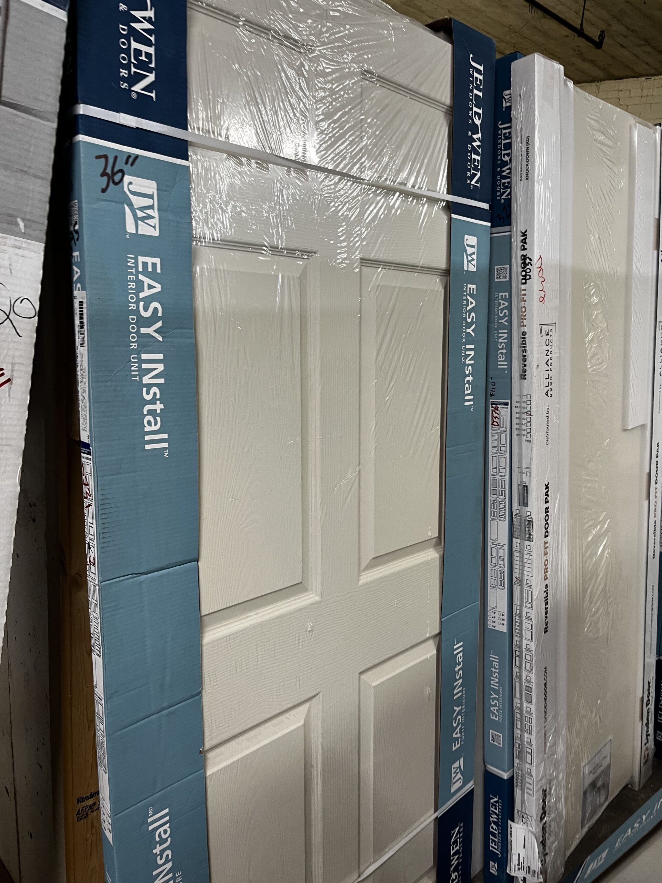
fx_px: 663
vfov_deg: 67.3
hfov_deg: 53.1
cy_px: 442
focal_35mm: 26
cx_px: 331
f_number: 1.6
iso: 125
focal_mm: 5.1
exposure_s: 1/60
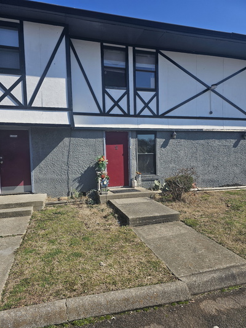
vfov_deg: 73.9
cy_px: 164
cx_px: 123
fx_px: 218
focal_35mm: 23
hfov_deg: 58.9
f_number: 1.7
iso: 20
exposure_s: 1/1179
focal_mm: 6.3
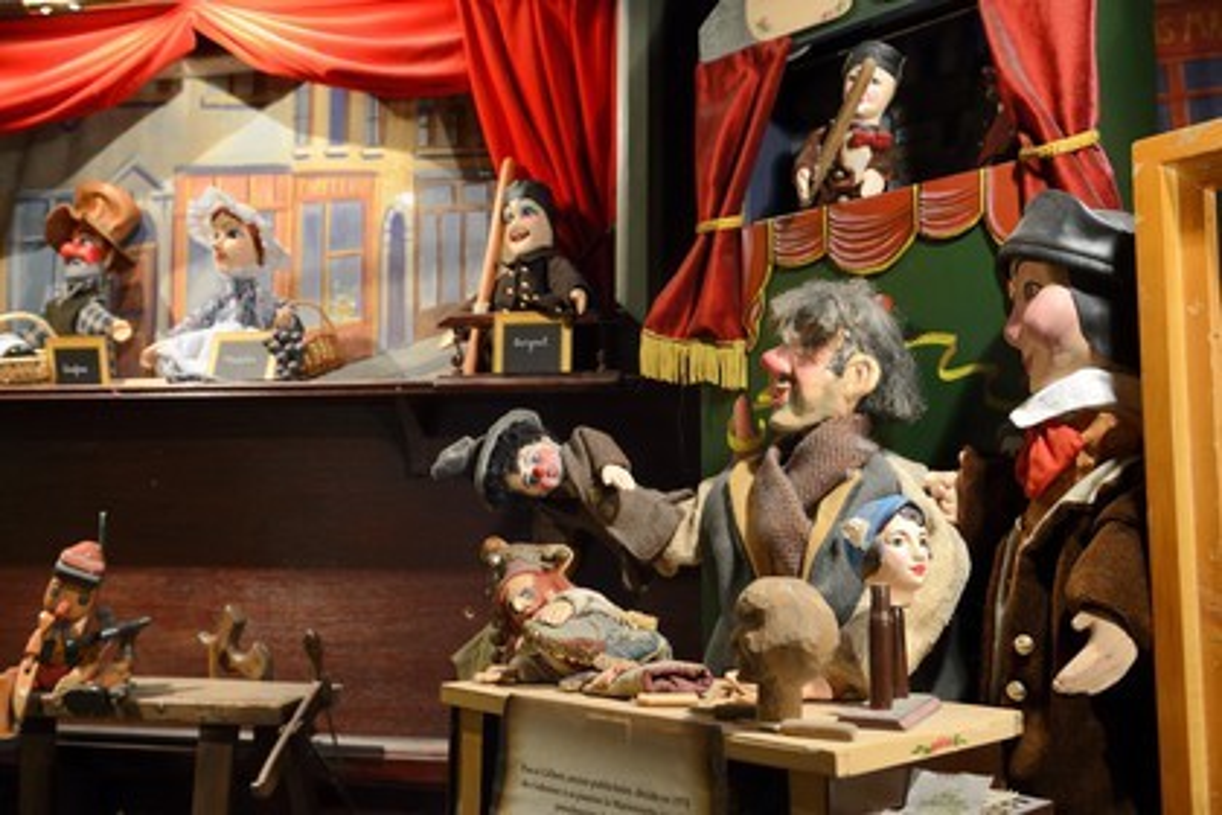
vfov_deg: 38.9
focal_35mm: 34
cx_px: 611
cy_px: 408
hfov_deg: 55.8
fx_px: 1154
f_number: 5
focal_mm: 34
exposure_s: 1/15
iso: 1600
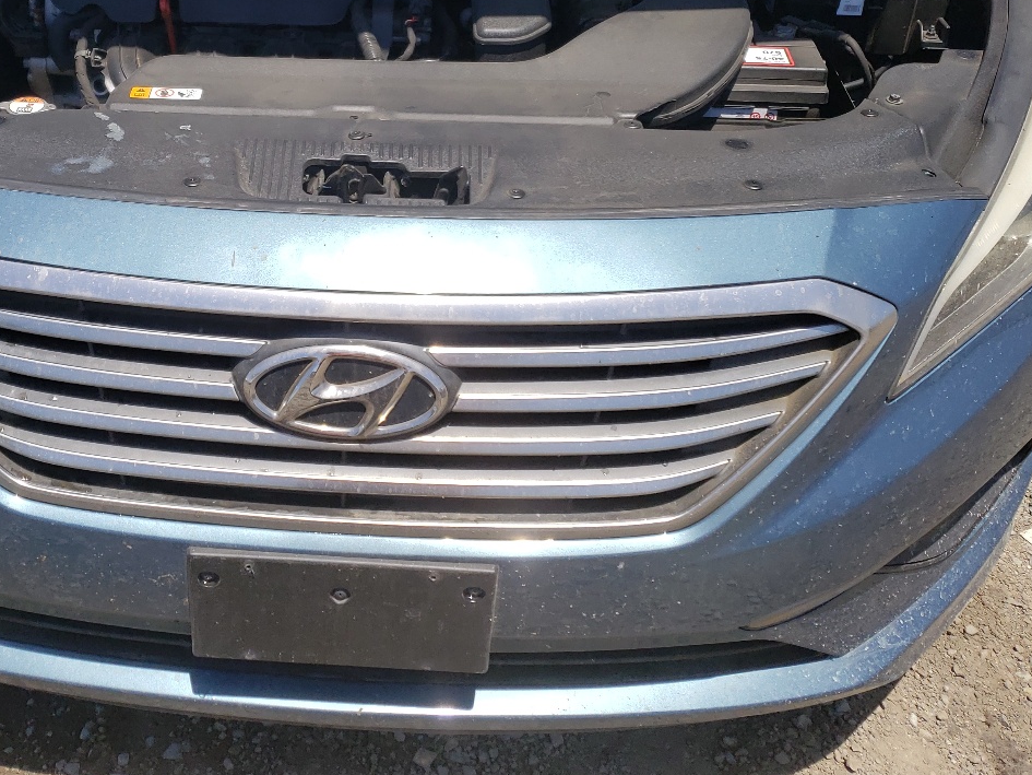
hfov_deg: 42.3
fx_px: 1312
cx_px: 341
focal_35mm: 44
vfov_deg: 32.3
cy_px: 202
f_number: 1.5
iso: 50
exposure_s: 1/3333
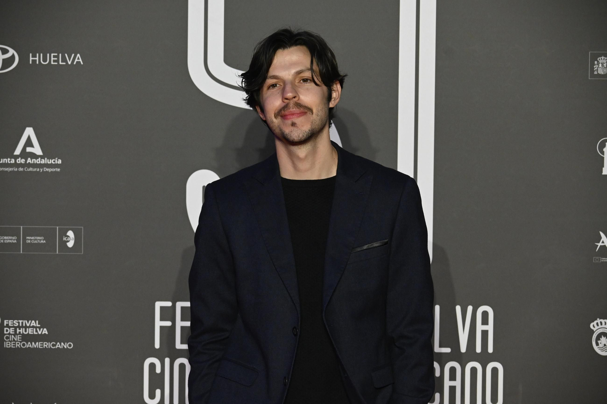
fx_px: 2478
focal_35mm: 147
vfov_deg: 9.3
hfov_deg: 14.0
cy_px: 202
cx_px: 304
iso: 3200
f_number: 6.3
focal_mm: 98
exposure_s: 1/320
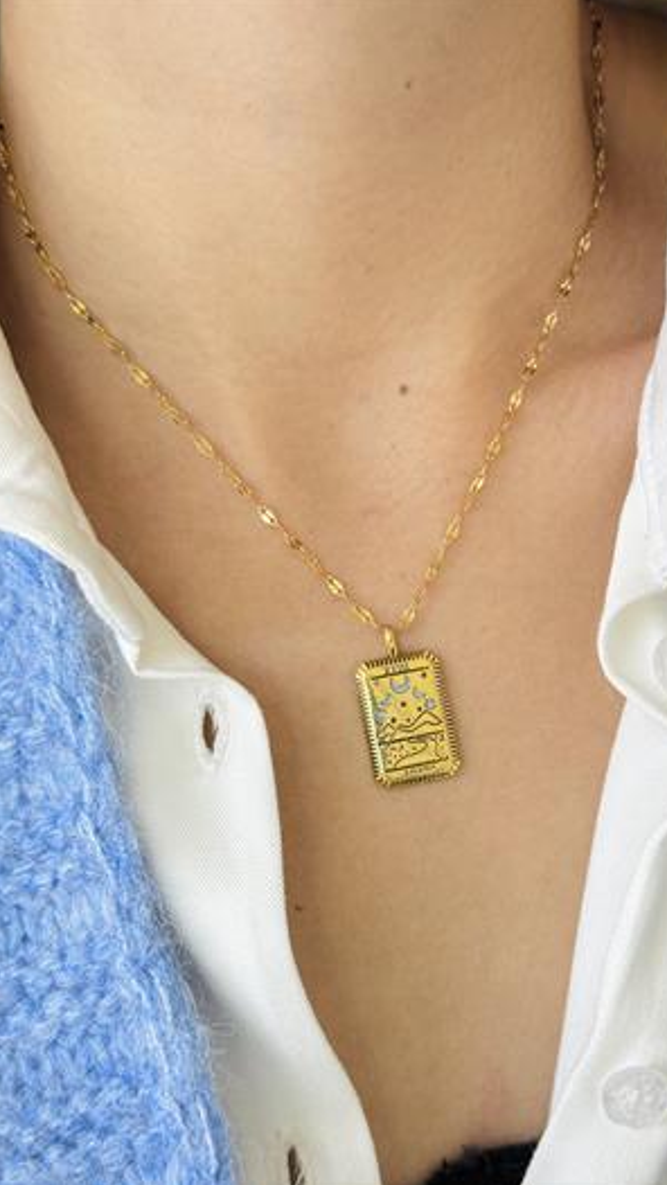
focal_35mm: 53
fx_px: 1666
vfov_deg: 39.2
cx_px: 428
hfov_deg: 22.6
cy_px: 591
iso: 80
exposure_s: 1/121
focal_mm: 6.76
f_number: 1.78
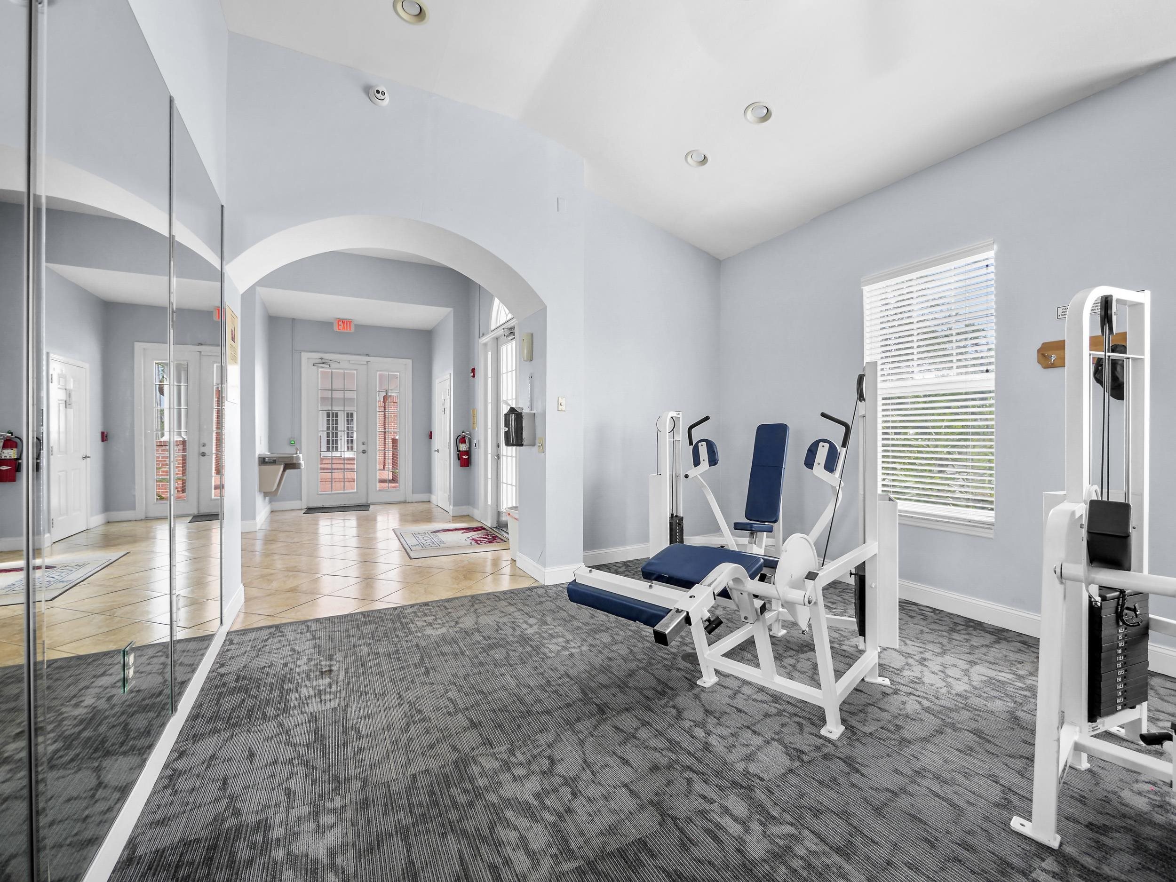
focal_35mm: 14
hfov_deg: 102.1
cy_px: 441
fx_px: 476
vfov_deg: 85.7
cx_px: 588
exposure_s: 1/15
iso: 400
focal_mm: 7
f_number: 4
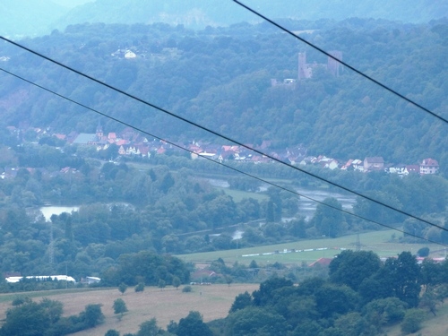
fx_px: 4465
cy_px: 168
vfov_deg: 4.3
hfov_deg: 5.7
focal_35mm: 345
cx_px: 224
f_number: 2.8
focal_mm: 62.1
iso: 100
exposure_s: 1/1300
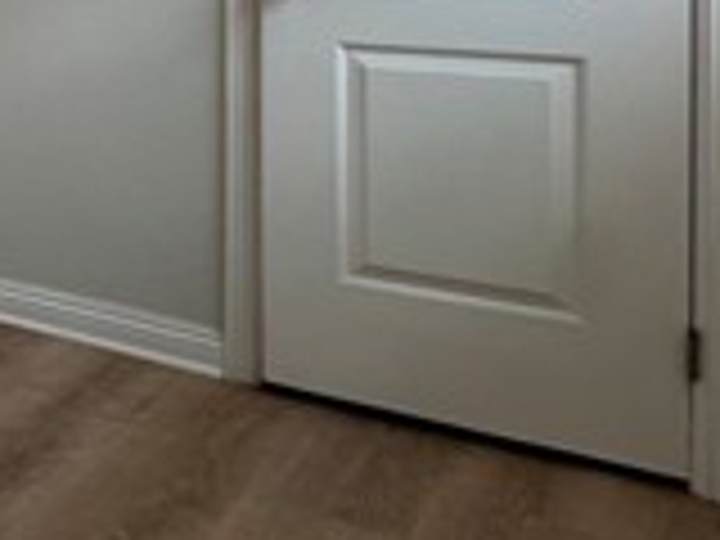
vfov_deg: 24.1
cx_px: -662
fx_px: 1165
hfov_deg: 20.3
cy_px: -81
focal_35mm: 56
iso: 80
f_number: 2.2
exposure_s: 1/120
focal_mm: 2.22
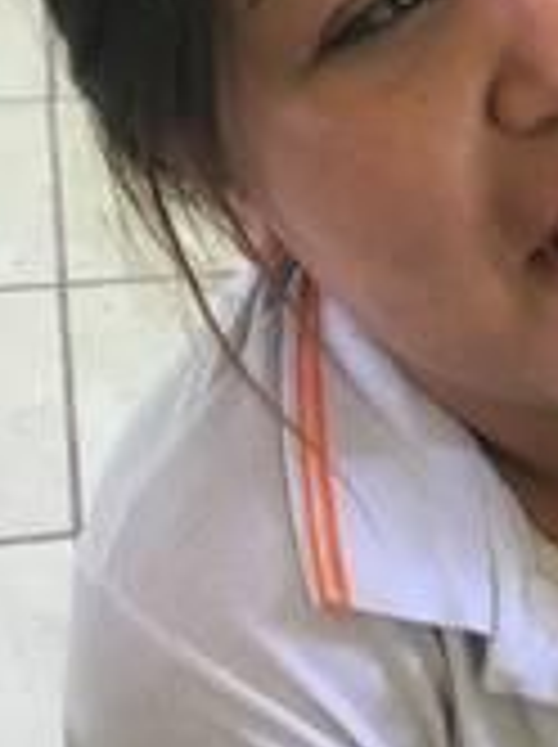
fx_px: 1810
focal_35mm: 84
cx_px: 662
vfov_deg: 22.9
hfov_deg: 16.8
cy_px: 621
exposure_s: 1/30
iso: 125
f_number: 2.2
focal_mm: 4.15
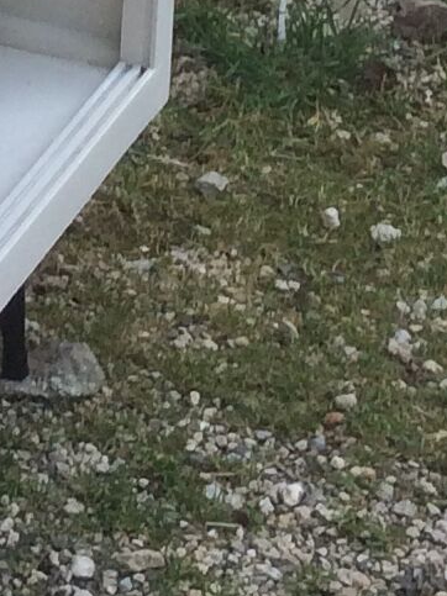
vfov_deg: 9.4
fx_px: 3376
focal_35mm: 196
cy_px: -644
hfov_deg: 7.4
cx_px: -356
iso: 32
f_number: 2.2
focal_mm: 4.15
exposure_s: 1/260
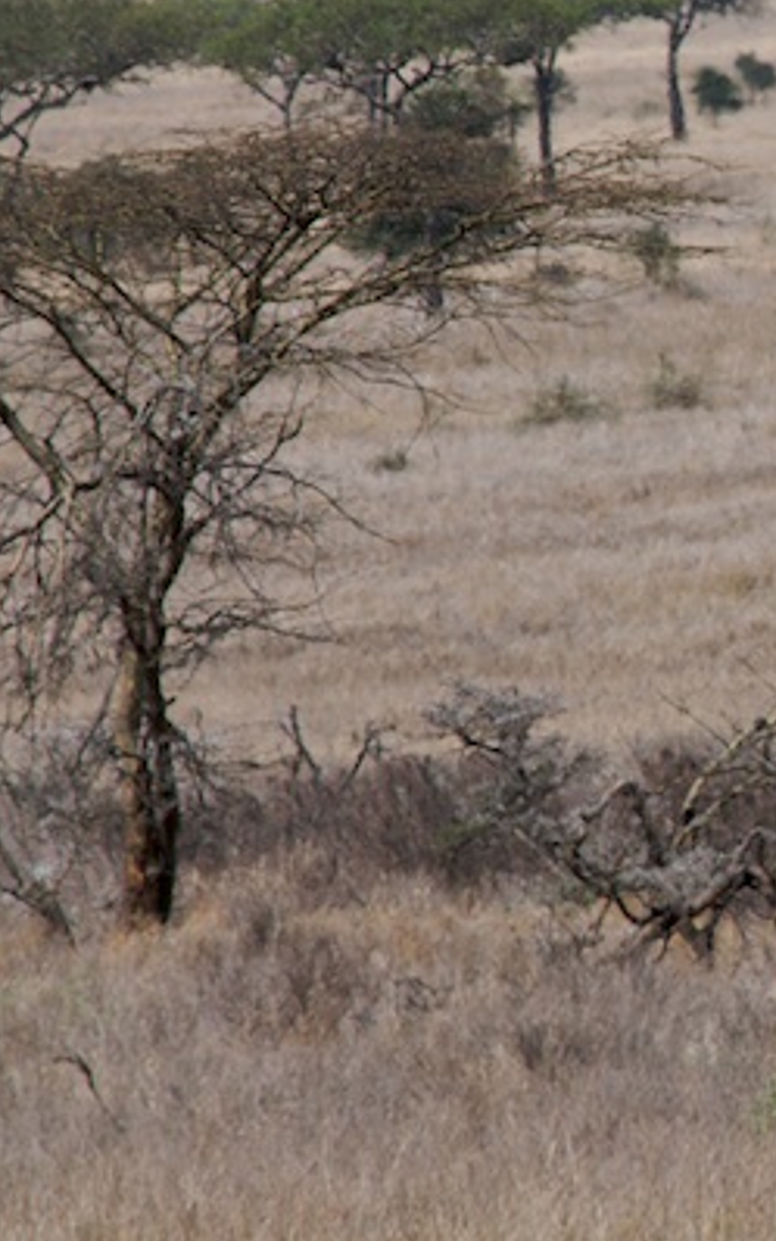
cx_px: 901
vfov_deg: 2.3
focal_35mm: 922
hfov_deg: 1.4
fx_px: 31176
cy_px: 620
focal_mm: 400
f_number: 11
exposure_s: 1/500
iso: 320
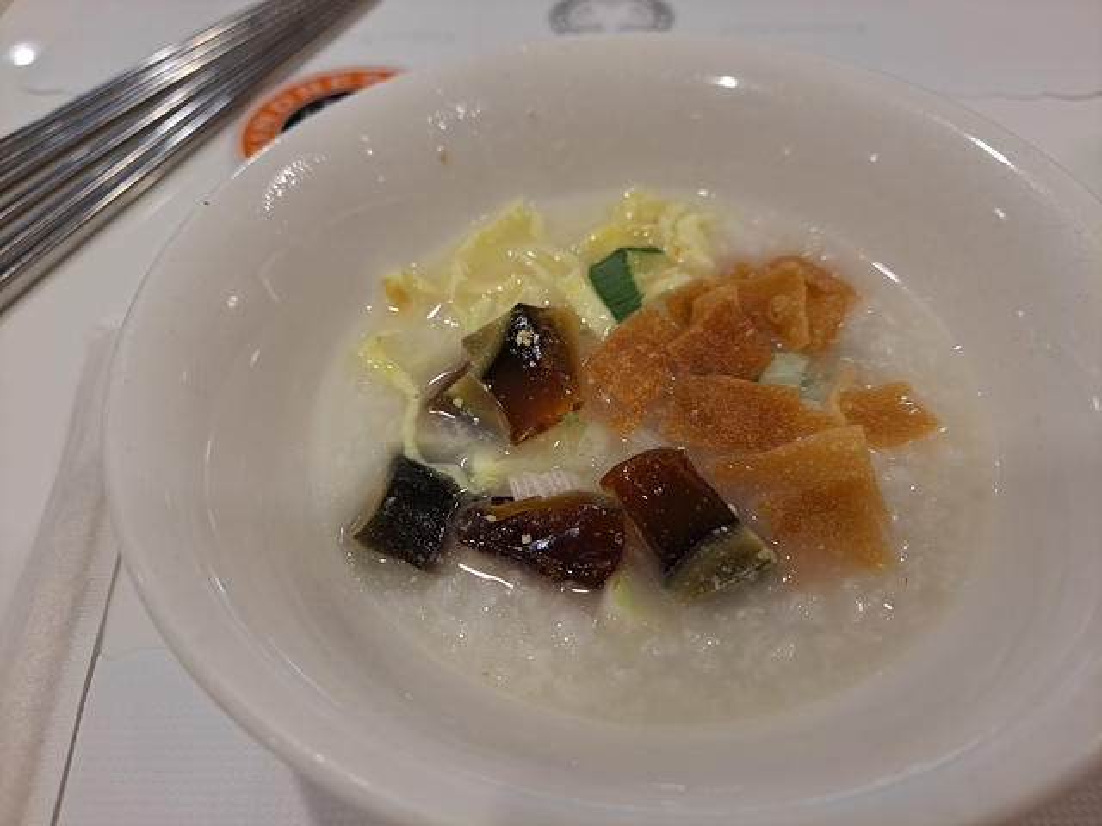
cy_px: 413
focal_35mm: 24
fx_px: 764
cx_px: 551
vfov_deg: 56.8
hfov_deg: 71.6
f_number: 1.8
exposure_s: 1/60
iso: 100
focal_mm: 5.23
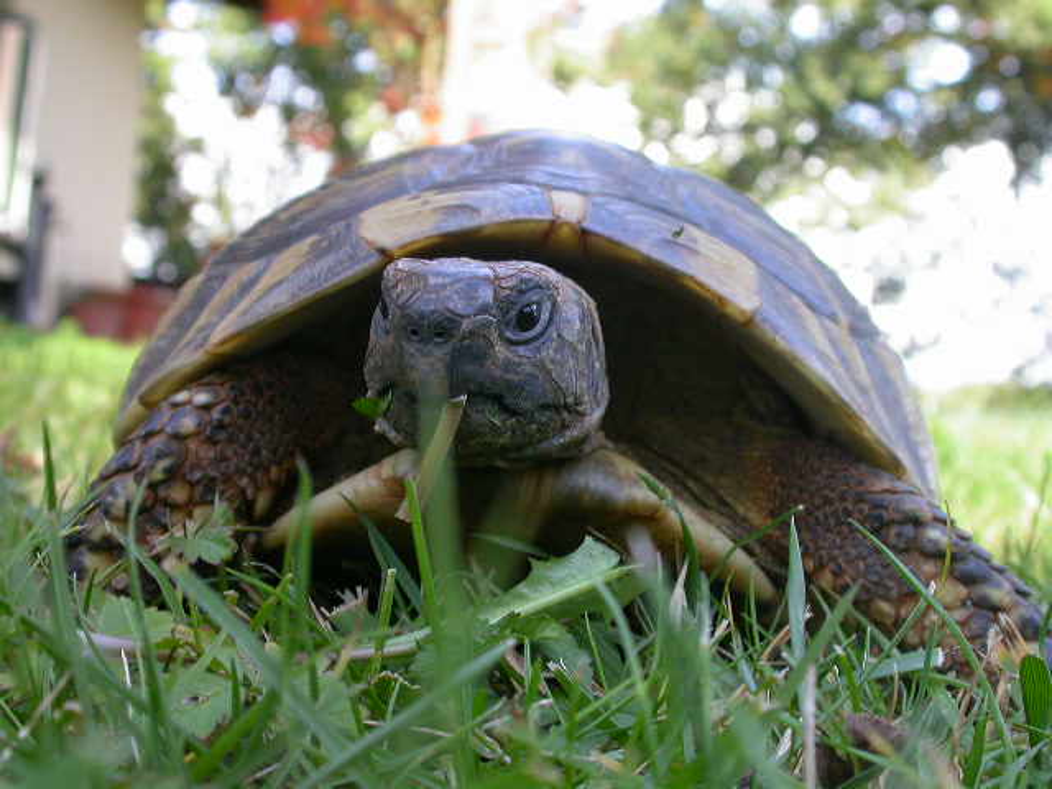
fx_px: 1732
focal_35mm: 57
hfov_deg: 33.8
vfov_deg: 25.7
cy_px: 394
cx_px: 526
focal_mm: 11.8
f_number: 4.9
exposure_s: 1/58.9
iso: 100
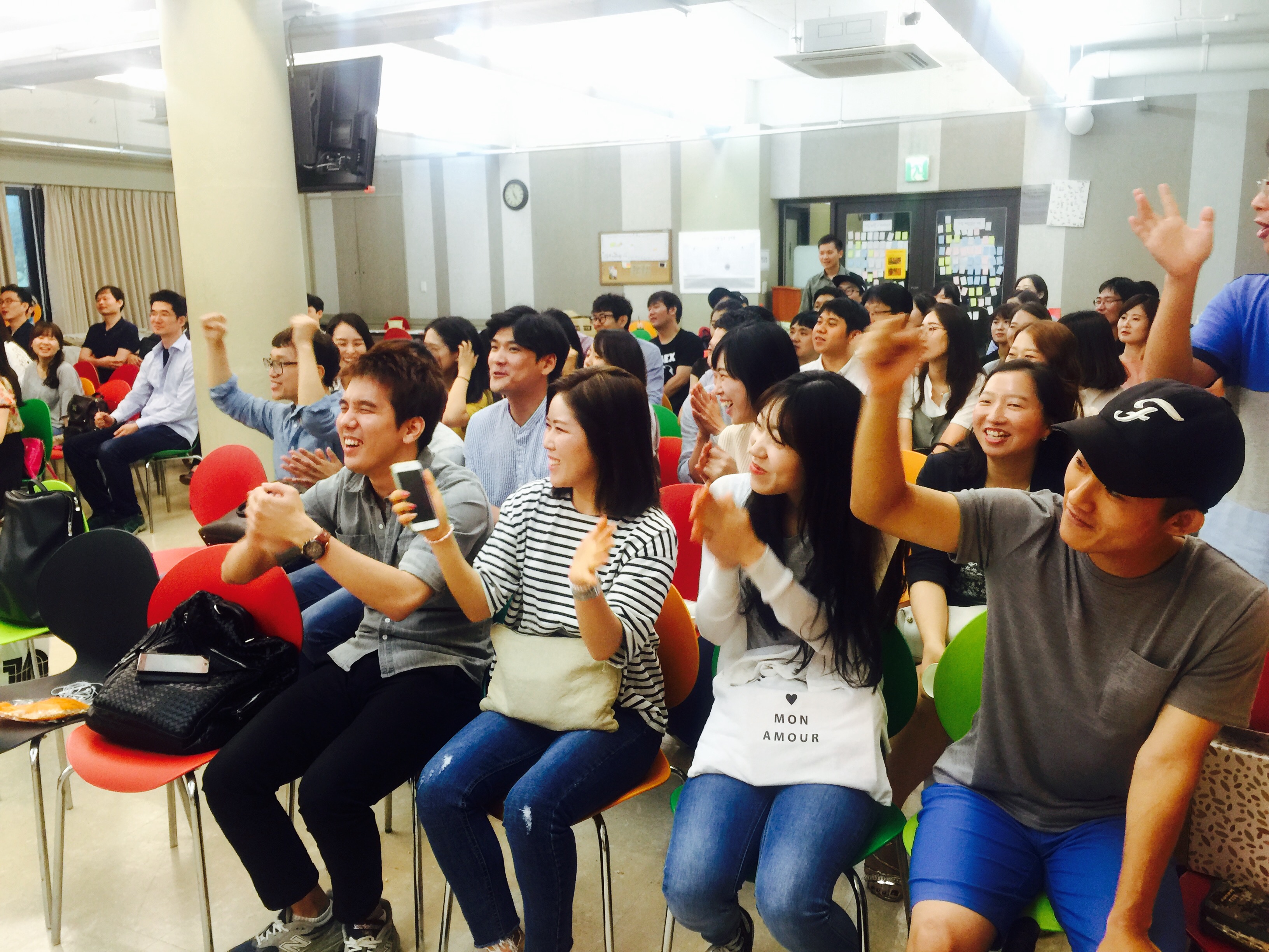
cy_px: 476
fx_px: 1063
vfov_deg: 48.2
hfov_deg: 61.7
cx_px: 634
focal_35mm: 29
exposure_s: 1/15
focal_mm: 4.15
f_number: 2.2
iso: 40
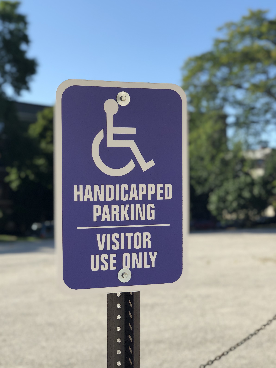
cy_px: 187
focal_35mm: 66
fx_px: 702
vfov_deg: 29.4
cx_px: 125
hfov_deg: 22.2
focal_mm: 6
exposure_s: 1/747
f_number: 2.4
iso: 16
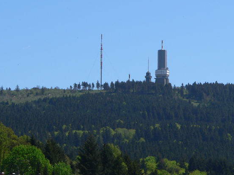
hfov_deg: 8.6
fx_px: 1562
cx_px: 152
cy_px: 64
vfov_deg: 6.4
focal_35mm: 231
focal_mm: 26.7
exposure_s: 1/500
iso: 80
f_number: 5.2
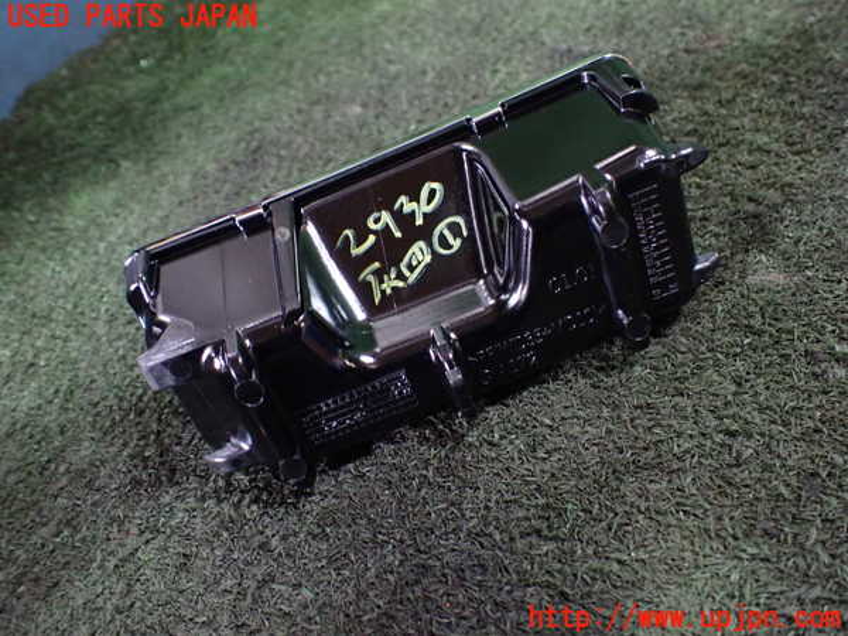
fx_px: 735
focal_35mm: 30
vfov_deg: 46.8
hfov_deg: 60.0
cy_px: 318
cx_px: 424
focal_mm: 5.4
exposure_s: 1/80
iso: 800
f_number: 2.3
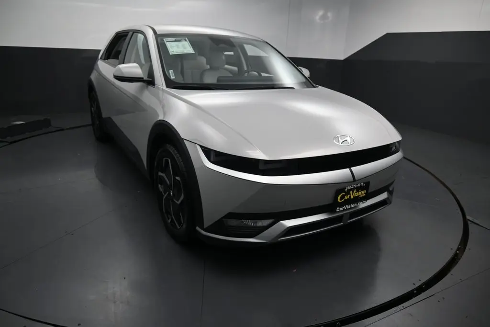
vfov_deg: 53.1
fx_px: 327
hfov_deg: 73.7
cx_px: 245
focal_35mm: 24
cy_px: 164
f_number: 4
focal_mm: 16
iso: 280
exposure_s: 1/250
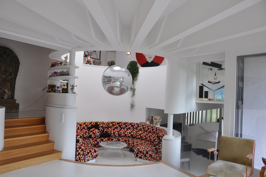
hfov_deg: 62.0
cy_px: 88
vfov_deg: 43.5
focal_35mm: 30
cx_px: 133
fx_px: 221
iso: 400
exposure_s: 1/100
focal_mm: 20
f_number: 5
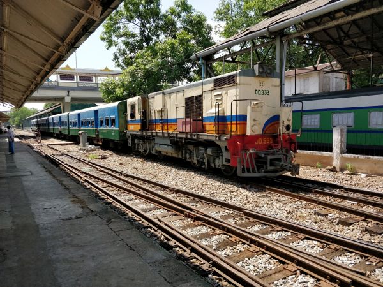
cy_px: 144
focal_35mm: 24
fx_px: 266
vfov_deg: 56.8
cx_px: 192
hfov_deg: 71.6
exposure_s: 1/1190
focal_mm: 4.1
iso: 250
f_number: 1.7
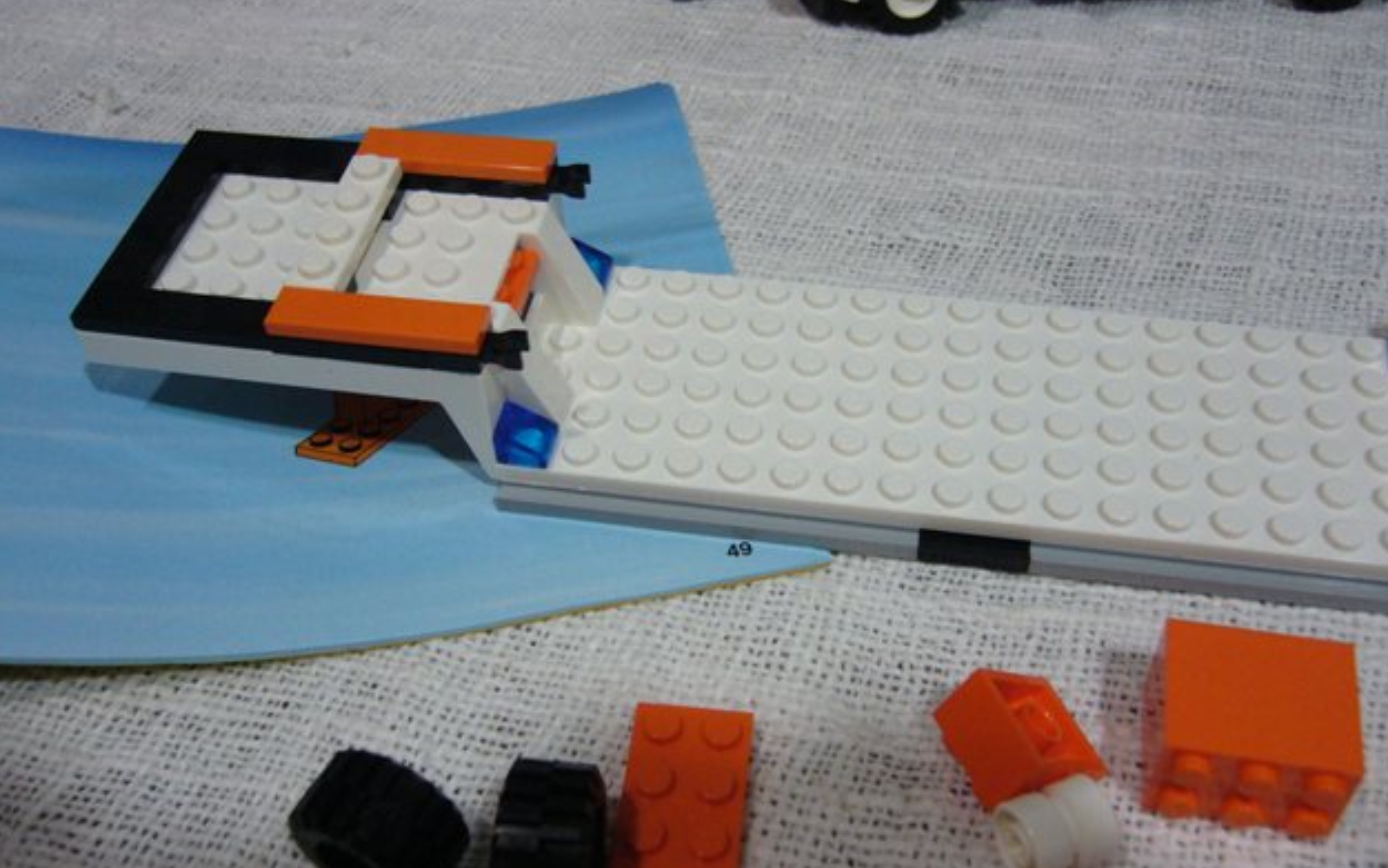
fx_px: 1438
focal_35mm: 38
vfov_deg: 33.6
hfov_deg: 51.5
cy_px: 380
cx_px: 688
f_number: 2.8
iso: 200
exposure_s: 1/13
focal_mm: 5.8
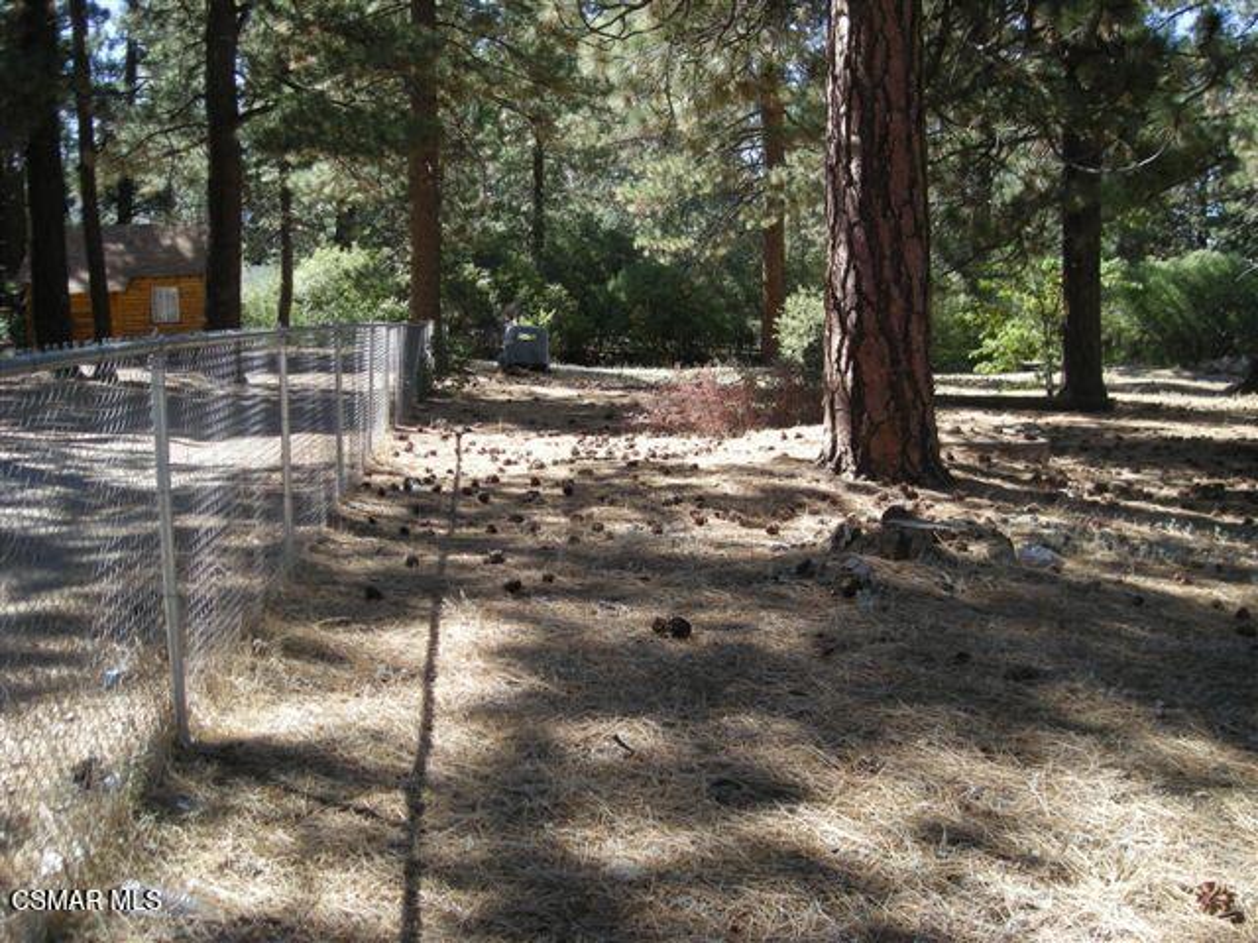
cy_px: 472
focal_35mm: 35
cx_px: 629
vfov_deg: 40.7
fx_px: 1272
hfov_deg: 52.6
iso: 50
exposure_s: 1/202
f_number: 2.8
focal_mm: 5.7
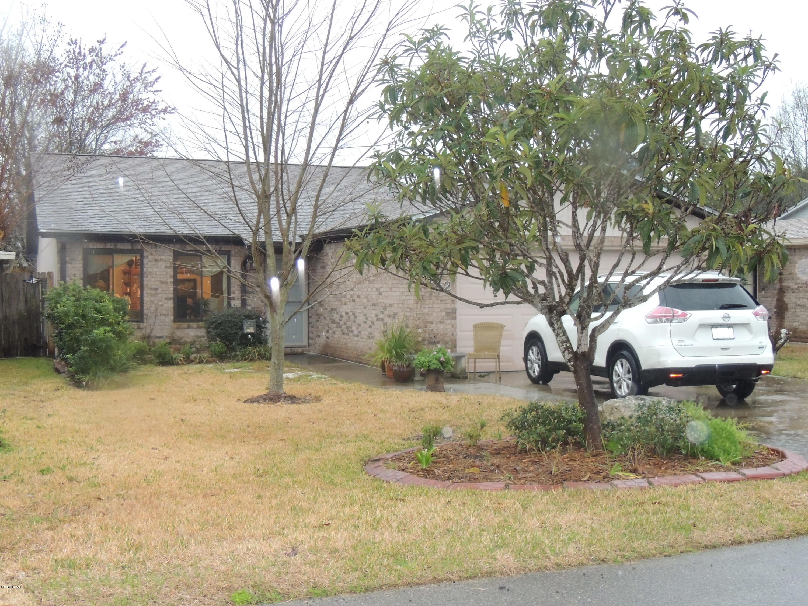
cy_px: 303
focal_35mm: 43
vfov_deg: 33.6
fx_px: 1004
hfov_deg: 43.9
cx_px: 404
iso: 720
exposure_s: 1/30
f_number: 3.4
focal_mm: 7.6
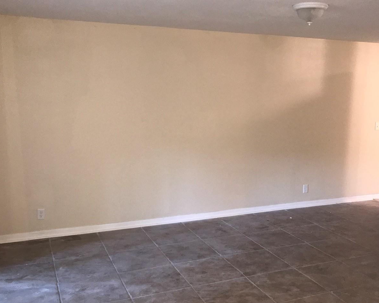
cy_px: 187
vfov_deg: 39.9
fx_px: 415
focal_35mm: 37
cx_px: 213
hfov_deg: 49.0
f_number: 1.8
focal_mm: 3.99
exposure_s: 1/30
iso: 80
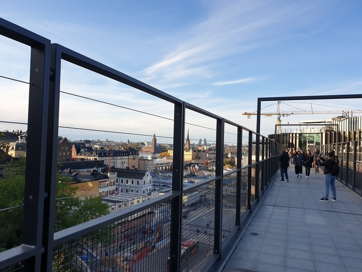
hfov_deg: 67.3
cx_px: 181
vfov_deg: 53.1
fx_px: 272
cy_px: 136
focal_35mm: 26
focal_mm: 4.3
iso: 50
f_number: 2.4
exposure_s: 1/668
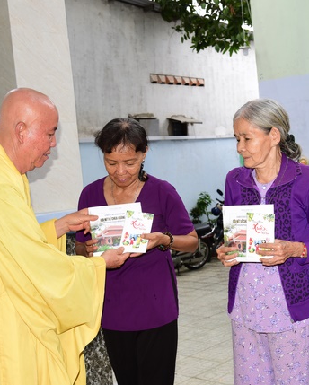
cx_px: 224
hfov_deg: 27.8
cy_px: 191
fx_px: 616
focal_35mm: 54
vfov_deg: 34.7
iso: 400
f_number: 6.3
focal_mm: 38
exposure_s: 1/160
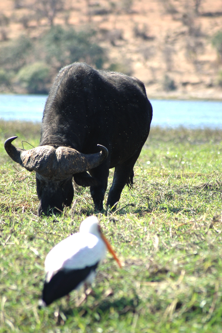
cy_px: 166
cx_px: 111
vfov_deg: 5.1
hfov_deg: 3.4
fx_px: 3754
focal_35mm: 405
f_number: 5.6
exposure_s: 1/400
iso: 200
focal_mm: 270
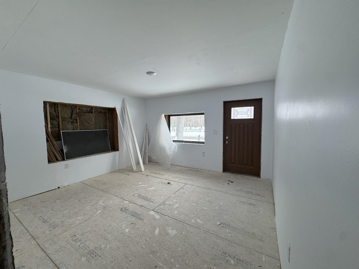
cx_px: 180
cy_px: 134
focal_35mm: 14
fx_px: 145
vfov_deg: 85.7
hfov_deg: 102.1
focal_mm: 2.22
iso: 100
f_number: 2.2
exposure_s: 1/99
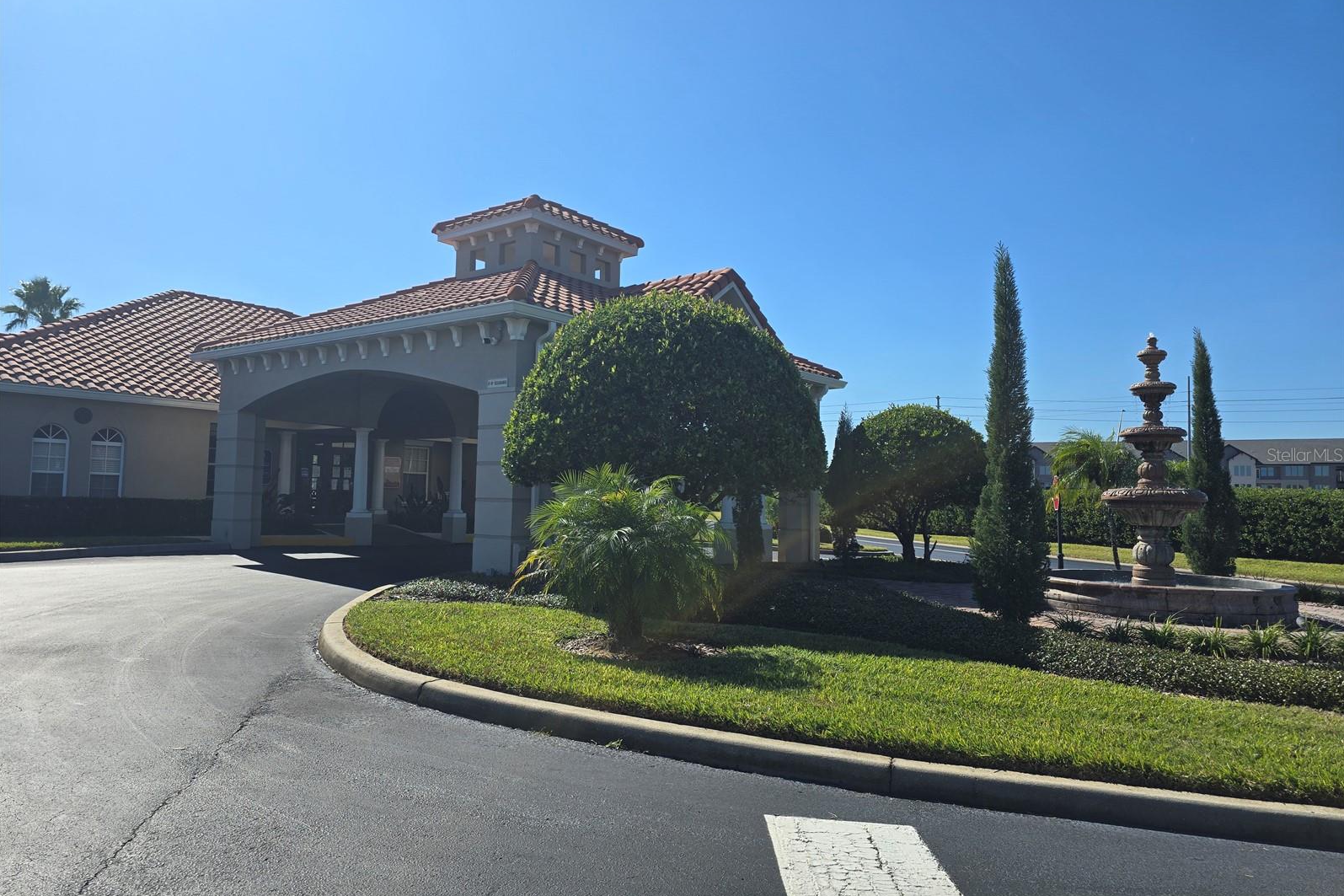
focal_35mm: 24
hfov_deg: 73.7
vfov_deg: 53.1
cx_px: 672
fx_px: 896
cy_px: 454
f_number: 1.7
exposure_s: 1/1061
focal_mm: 6.3
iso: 12
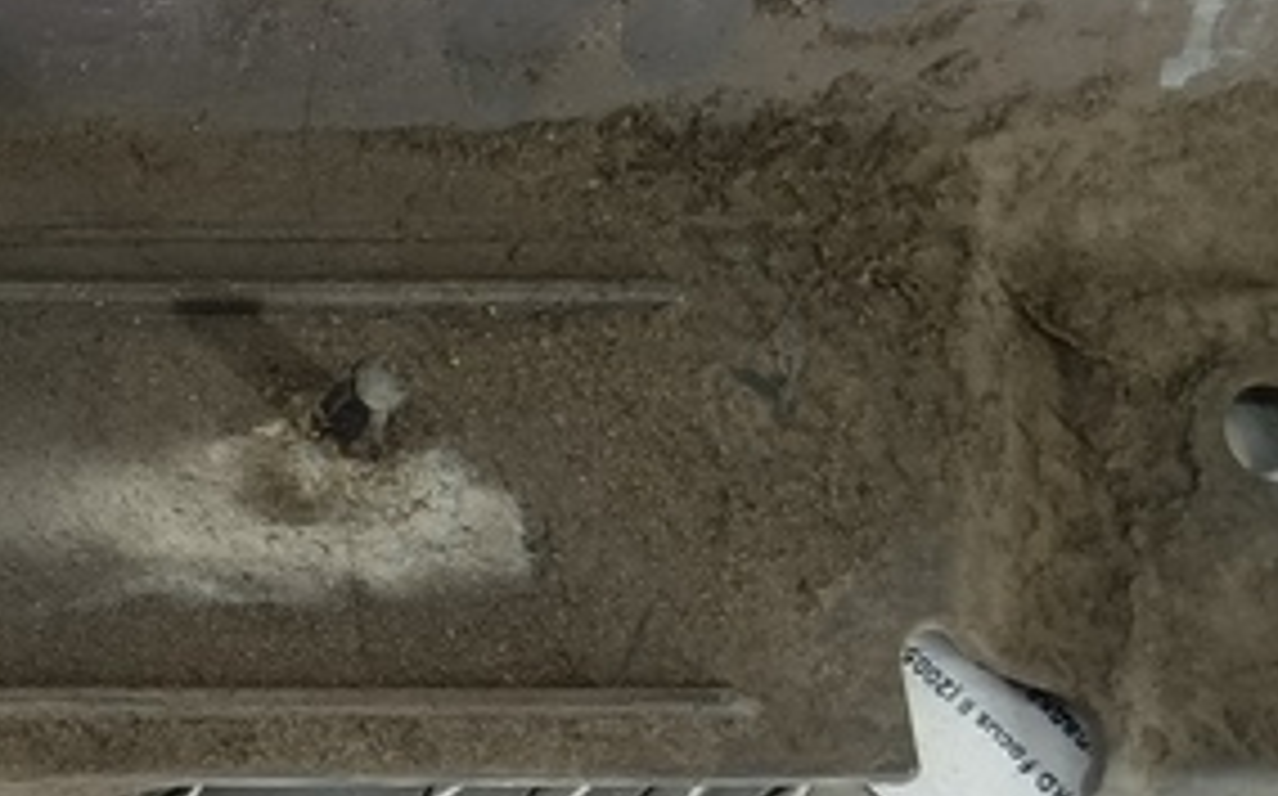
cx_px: -693
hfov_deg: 20.0
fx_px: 3063
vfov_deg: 14.8
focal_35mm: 88
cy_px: 445
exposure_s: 1/50
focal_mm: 4.11
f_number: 1.6
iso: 93
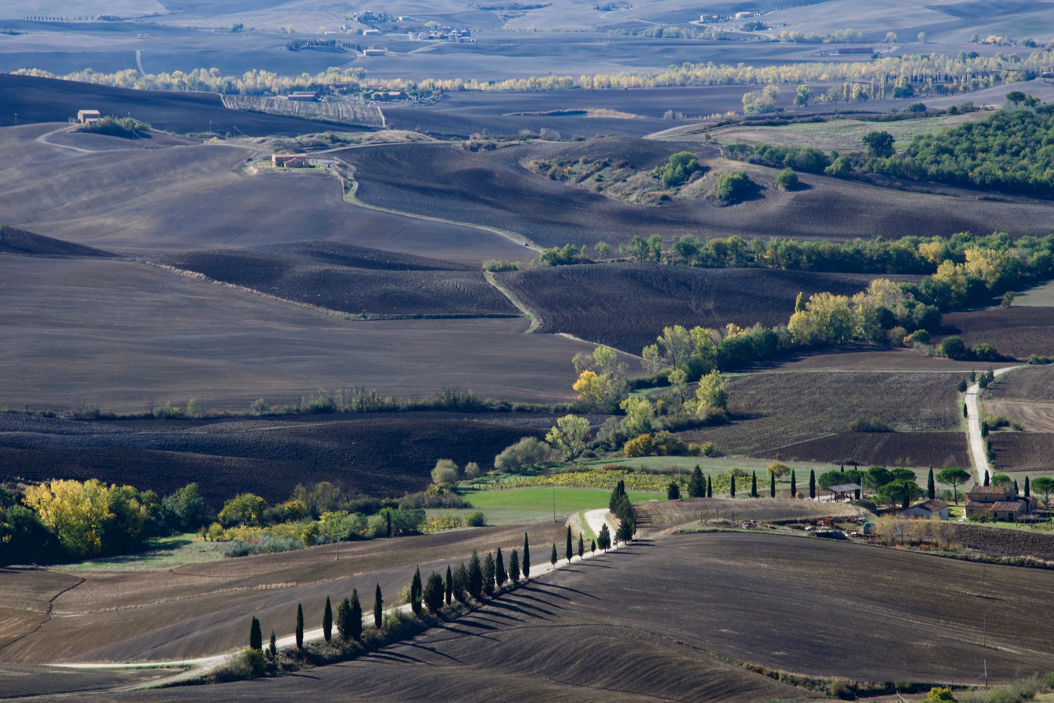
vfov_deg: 8.7
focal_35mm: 158
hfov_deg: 13.0
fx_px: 4611
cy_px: 352
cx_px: 527
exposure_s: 1/30
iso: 100
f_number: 16
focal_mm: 105
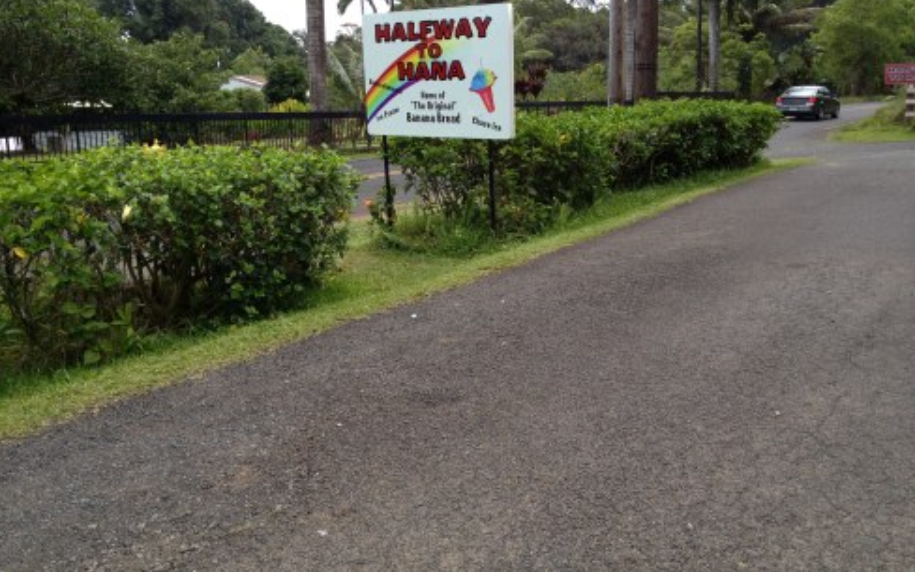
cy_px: 228
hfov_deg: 51.5
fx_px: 948
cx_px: 458
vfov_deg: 33.5
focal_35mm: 38
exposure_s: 1/657
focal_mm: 4.28
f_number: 2.4
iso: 64
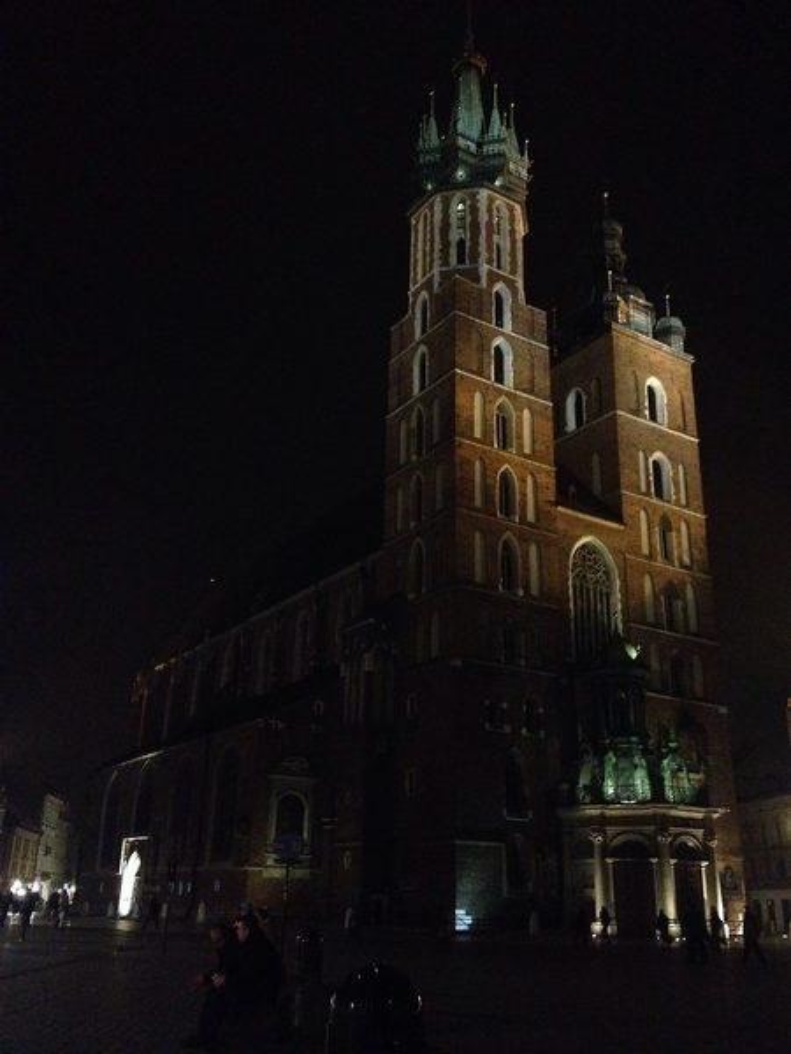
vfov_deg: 52.6
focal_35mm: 35
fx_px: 1066
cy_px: 527
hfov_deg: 40.7
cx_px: 396
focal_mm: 4.28
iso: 800
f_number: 2.4
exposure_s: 1/15
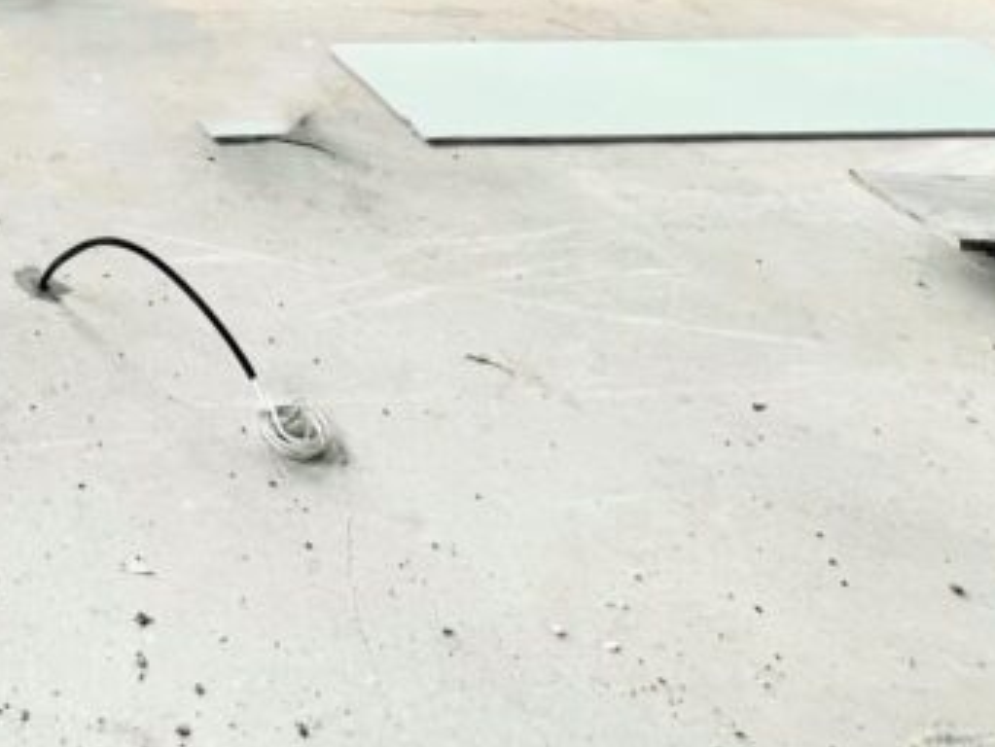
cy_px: -347
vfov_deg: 27.1
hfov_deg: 38.4
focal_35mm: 39
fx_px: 1121
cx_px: -131
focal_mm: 1.57
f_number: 1.8
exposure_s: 1/236
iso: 32
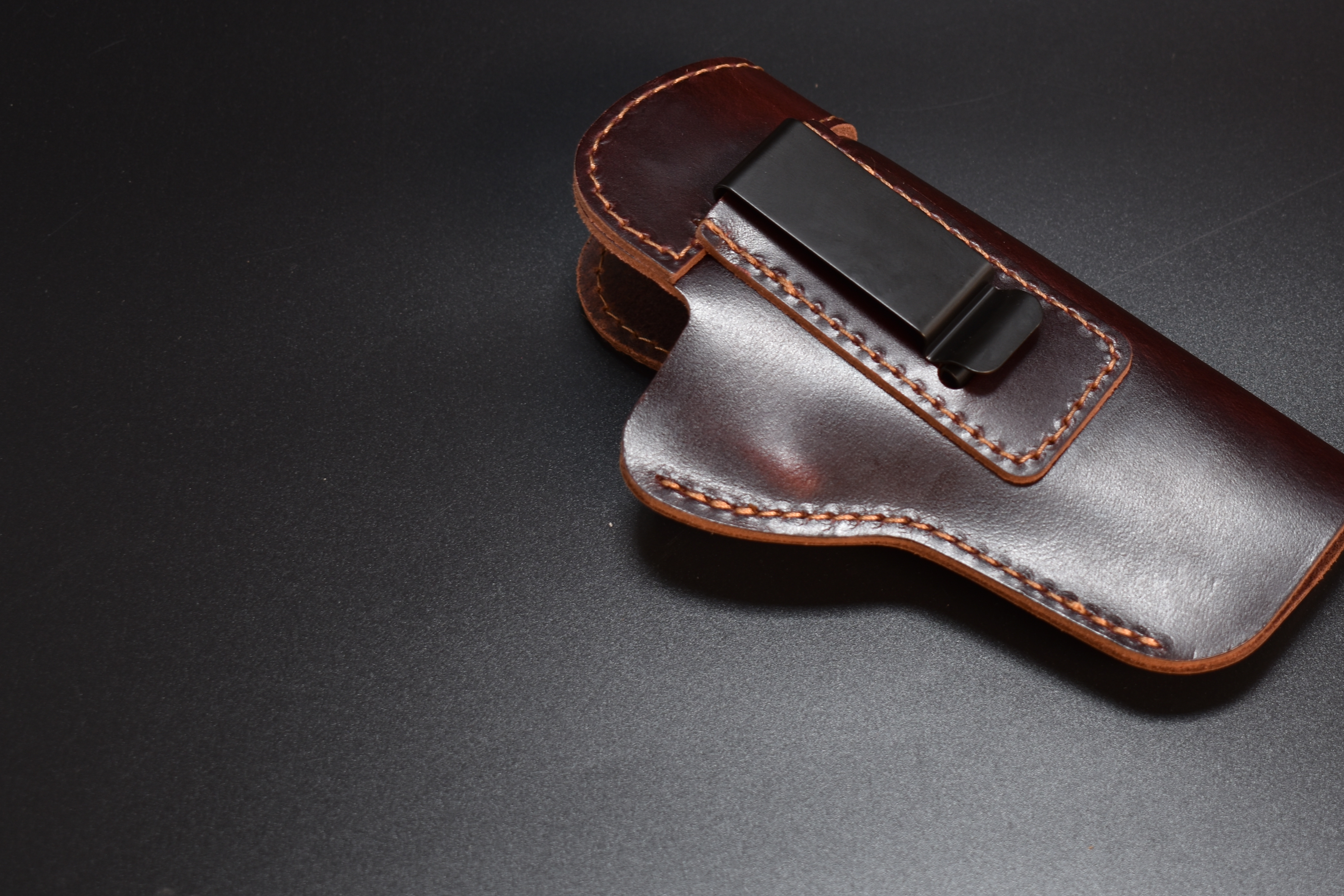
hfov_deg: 27.5
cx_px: 931
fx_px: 2725
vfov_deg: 18.7
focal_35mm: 73
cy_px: 426
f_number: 4.5
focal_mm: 34
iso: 100
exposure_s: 1/13
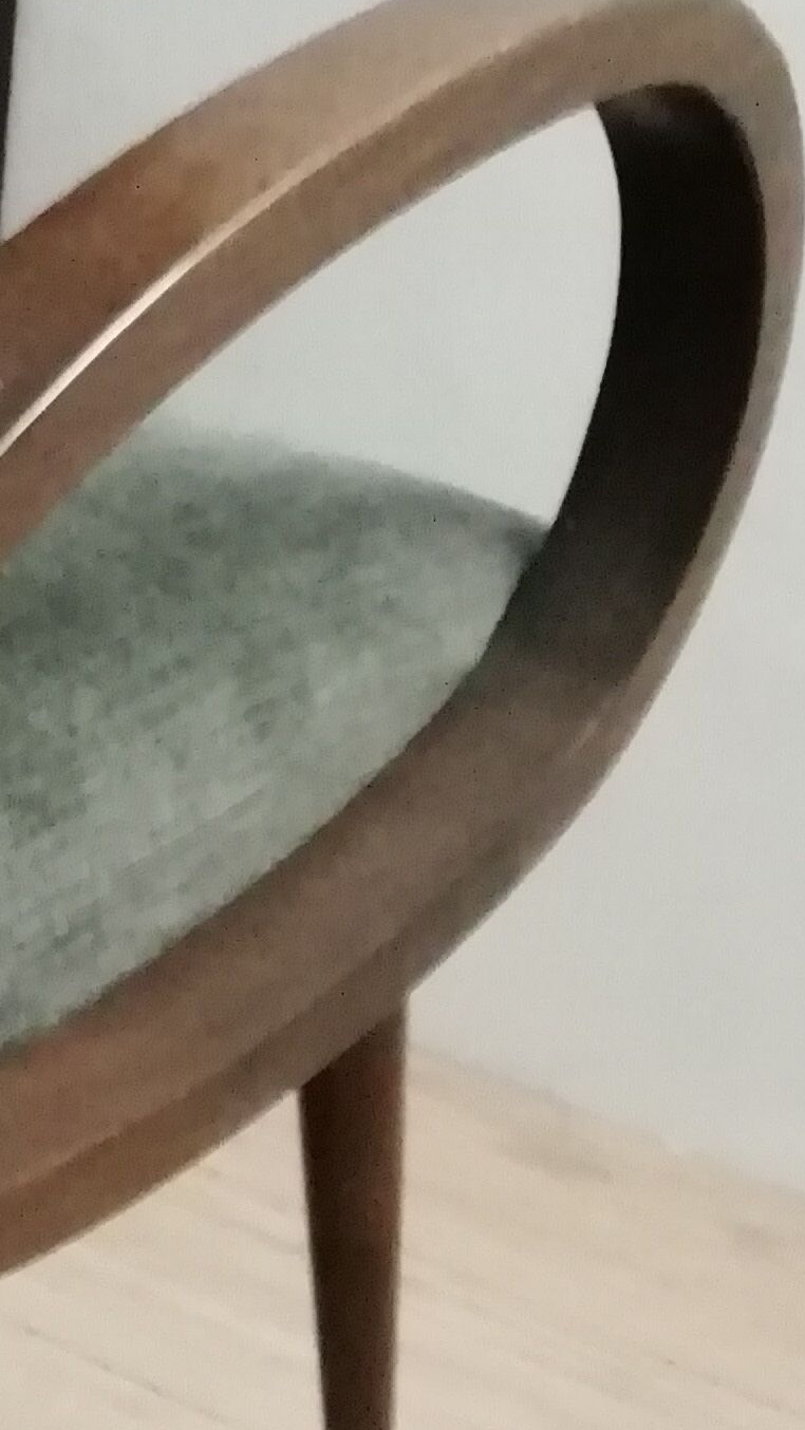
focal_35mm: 87
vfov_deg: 24.4
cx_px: -718
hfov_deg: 12.5
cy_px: 832
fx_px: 3300
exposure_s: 1/14.3
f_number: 2.2
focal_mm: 3.46
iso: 640
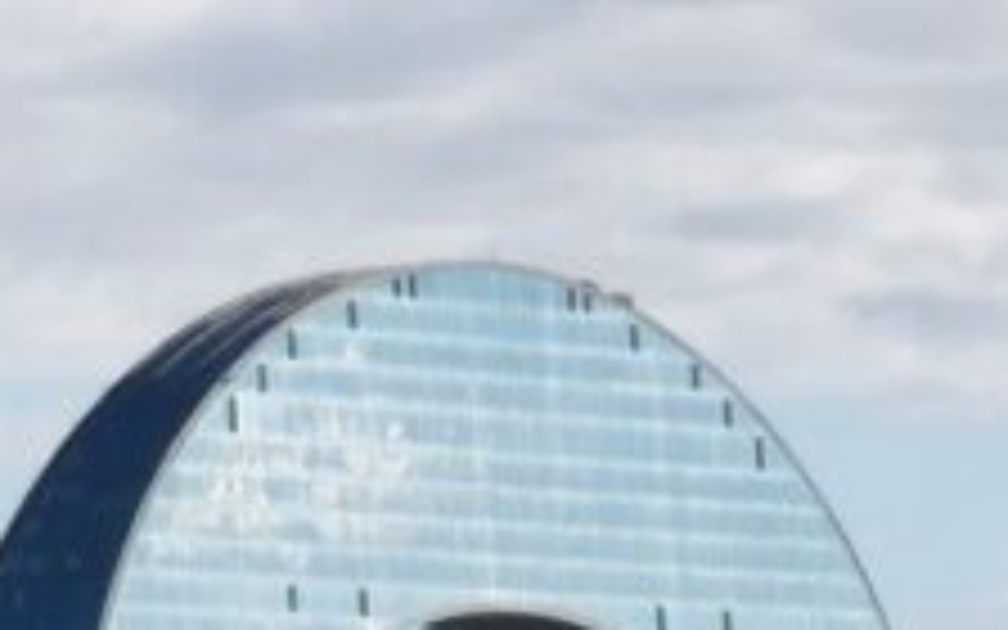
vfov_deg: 2.7
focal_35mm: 485
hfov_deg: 4.3
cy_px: 648
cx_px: -446
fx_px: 13324
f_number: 1.9
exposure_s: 1/526
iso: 50
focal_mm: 7.1
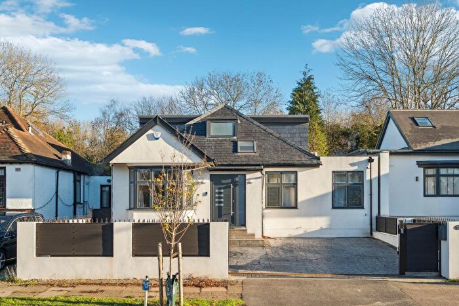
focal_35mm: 35
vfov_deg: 37.9
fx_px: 446
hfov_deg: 54.4
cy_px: 153
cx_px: 230
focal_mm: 35
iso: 320
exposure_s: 1/400
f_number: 5.6
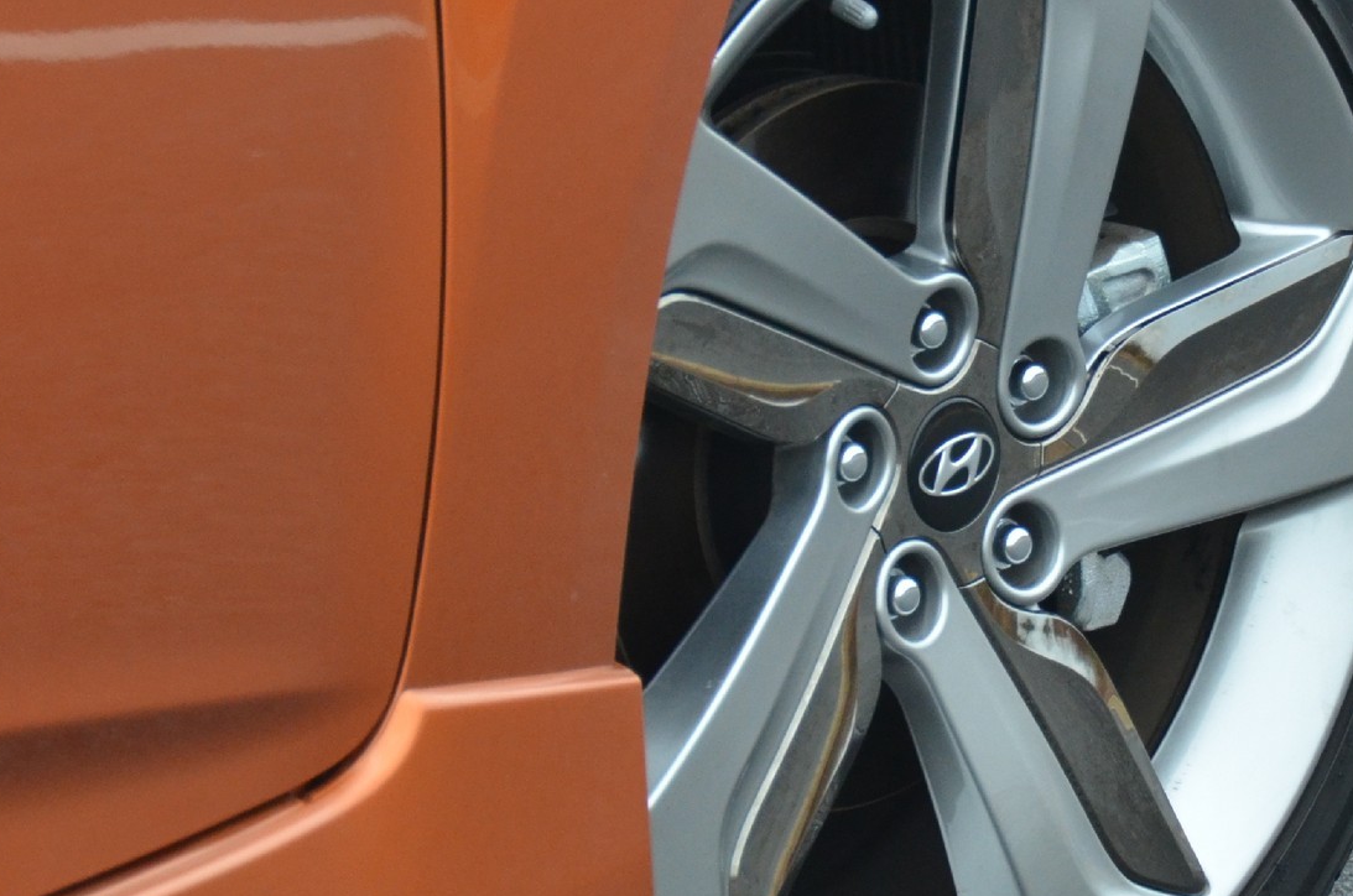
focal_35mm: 446
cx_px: 1093
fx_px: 16728
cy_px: 350
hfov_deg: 4.6
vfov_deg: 3.1
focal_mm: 130
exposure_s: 1/500
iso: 1400
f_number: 5.6
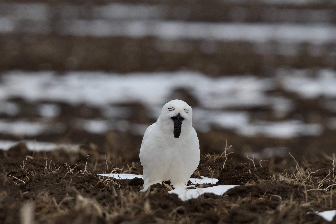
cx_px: 168
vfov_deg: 1.8
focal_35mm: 750
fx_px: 6999
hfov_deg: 2.7
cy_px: 112
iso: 400
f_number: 6.3
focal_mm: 500
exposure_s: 1/2000
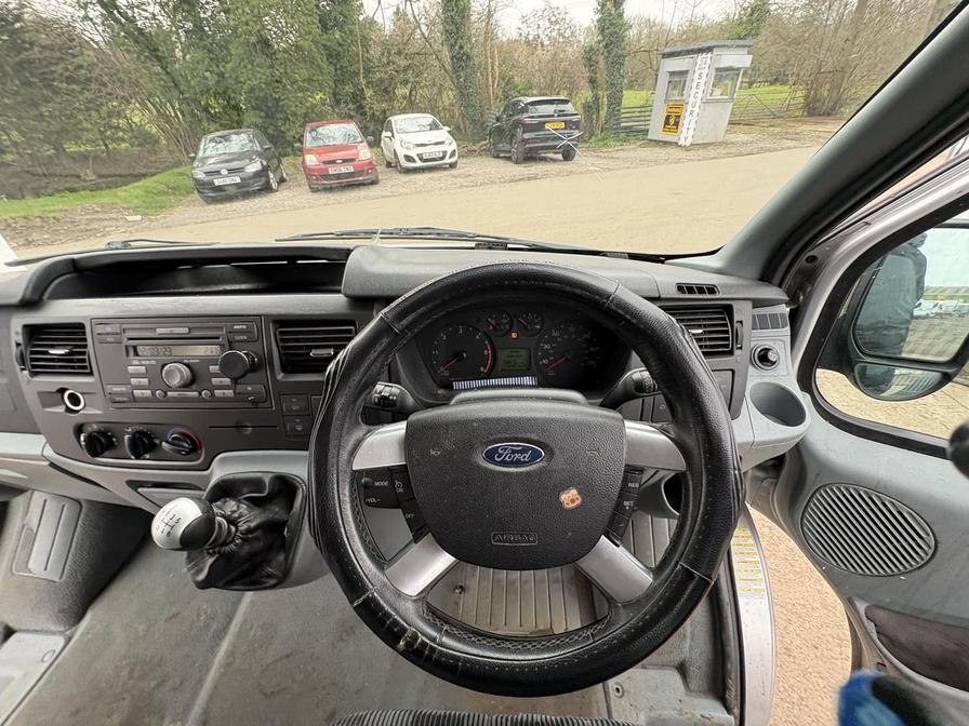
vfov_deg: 85.7
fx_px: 392
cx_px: 484
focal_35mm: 14
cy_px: 363
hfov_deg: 102.1
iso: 160
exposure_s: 1/99
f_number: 2.2
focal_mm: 2.22
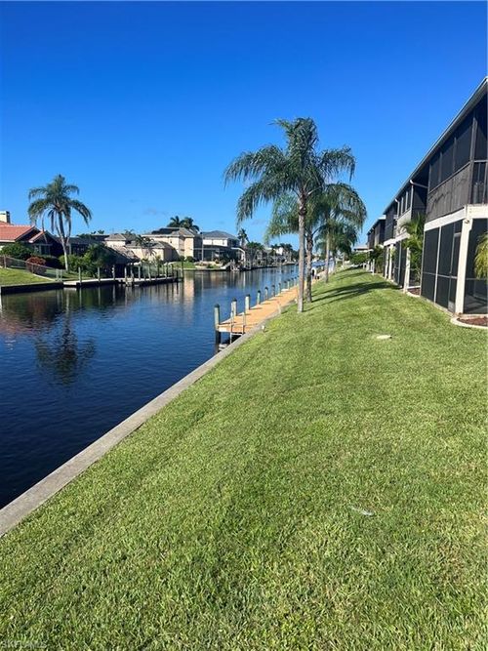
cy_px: 326
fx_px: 489
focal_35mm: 26
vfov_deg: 67.3
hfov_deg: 53.0
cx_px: 244
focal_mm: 5.1
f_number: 1.6
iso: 50
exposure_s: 1/3413
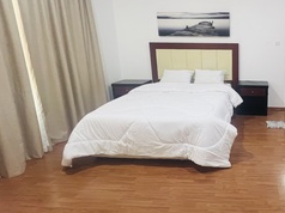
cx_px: 250
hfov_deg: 60.3
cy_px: 82
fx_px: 206
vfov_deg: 54.3
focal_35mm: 25
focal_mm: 1.57
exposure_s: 1/60
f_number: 1.8
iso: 250
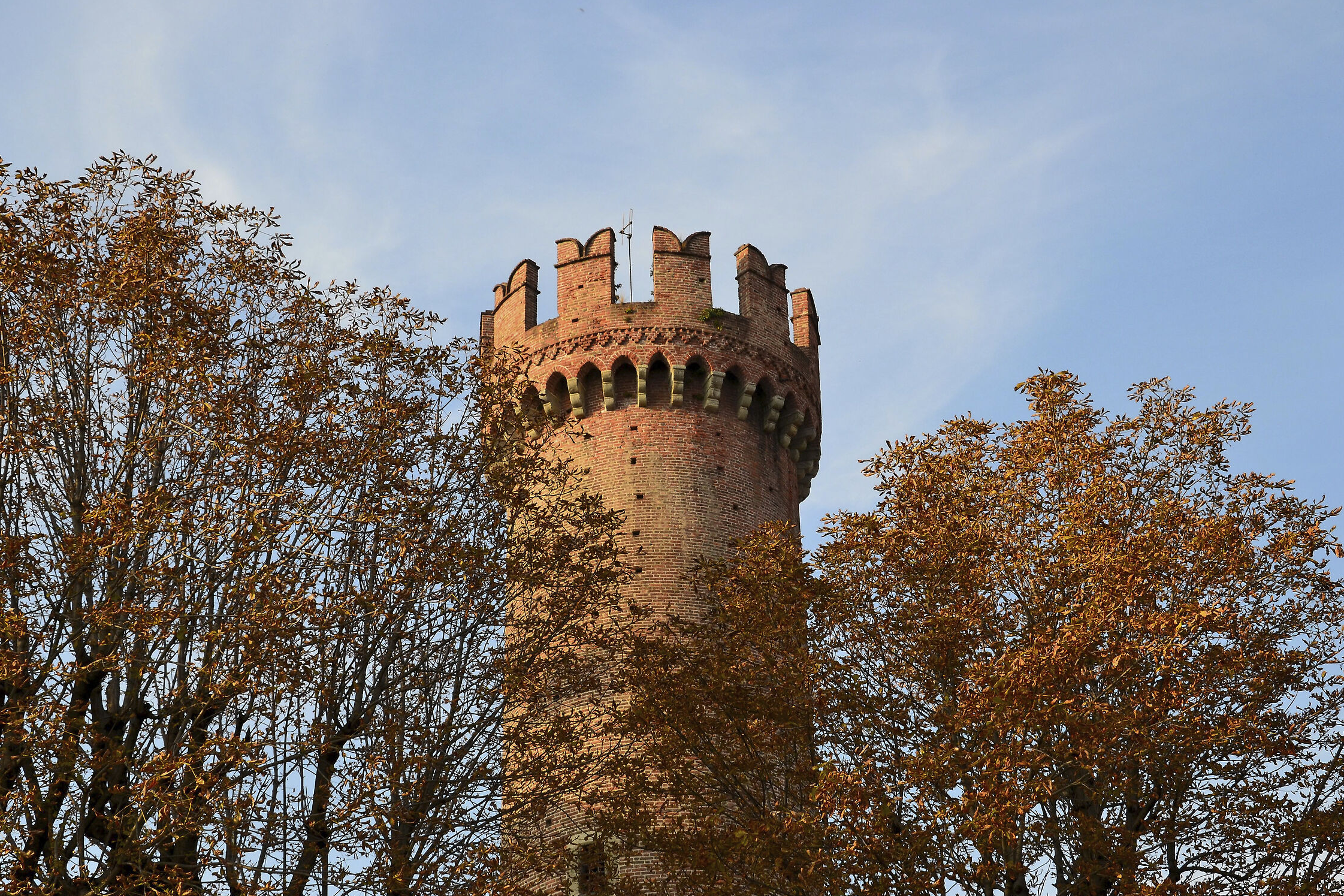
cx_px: 673
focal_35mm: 61
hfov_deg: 32.9
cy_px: 458
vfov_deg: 22.3
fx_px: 2277
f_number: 10
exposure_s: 1/320
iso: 400
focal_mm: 38
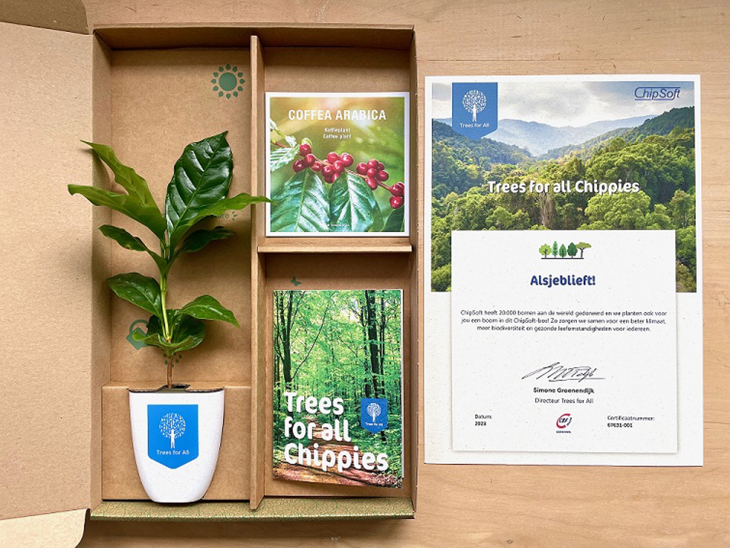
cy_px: 274
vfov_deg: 53.1
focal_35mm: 26
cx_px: 365
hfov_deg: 67.3
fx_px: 548
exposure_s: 1/121
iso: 40
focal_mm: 4.2
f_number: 1.6
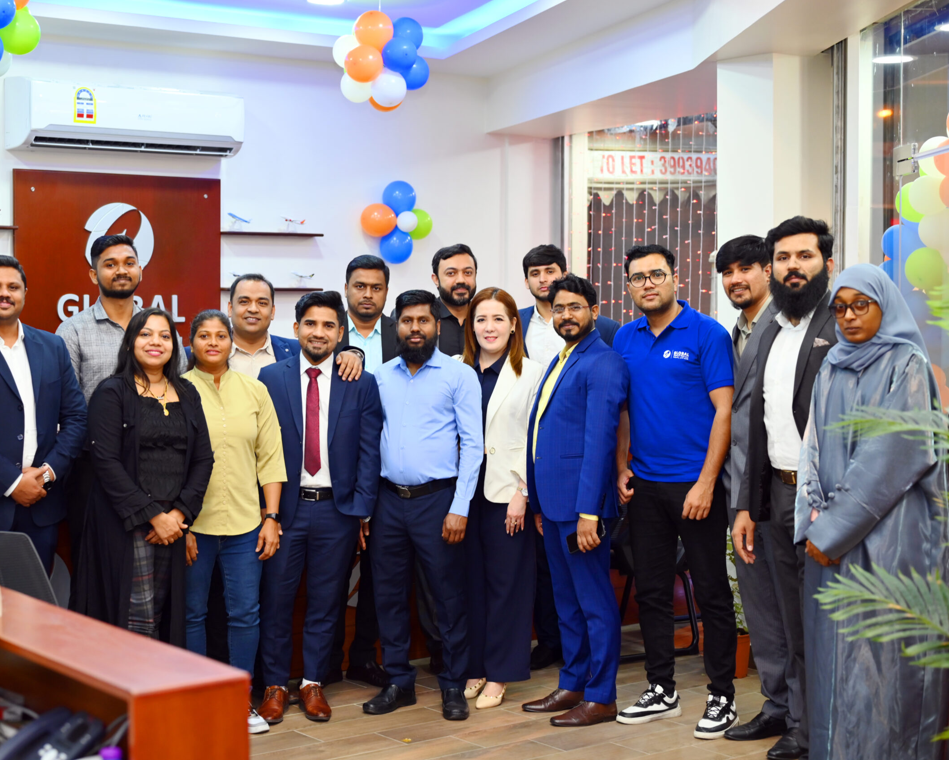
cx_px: 384
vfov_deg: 26.7
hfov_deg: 32.9
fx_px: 1601
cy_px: 380
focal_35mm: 57
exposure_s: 1/160
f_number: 2.8
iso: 500
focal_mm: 50
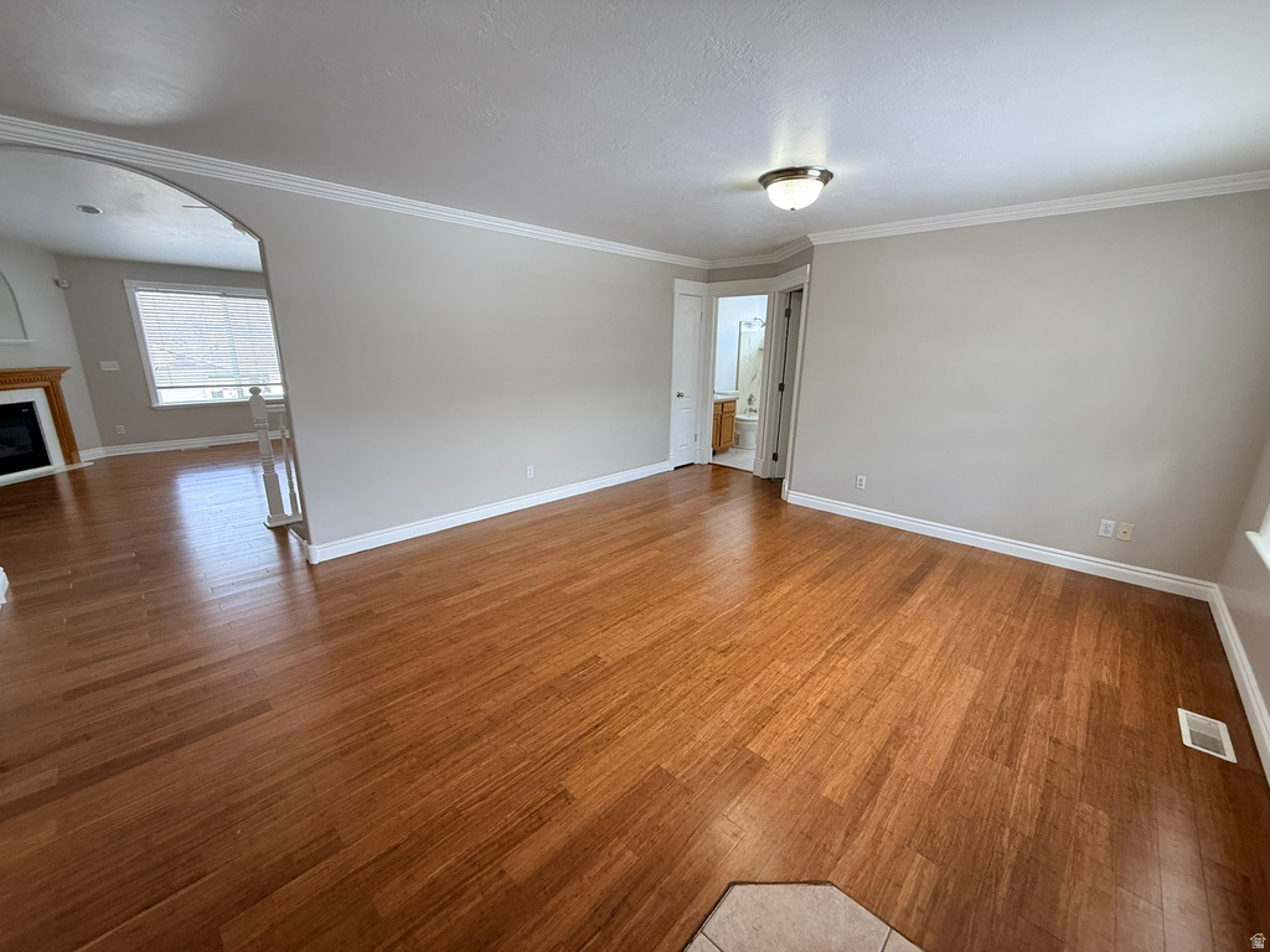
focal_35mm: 14
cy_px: 476
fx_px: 514
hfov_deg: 102.1
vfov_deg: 85.7
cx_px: 635
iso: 125
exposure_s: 1/120
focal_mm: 2.22
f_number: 2.2
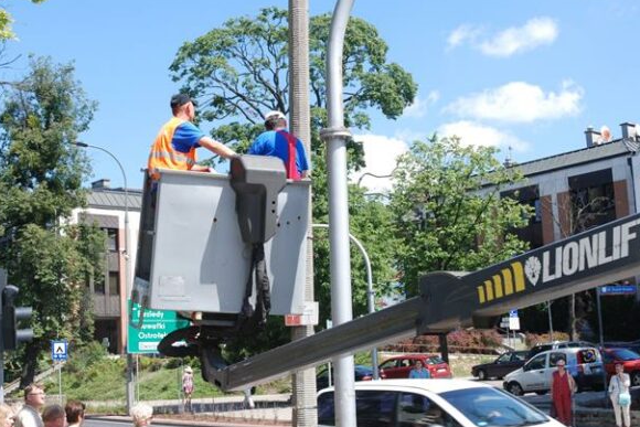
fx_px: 1096
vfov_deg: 22.0
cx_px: 270
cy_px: 242
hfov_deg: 32.5
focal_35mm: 62
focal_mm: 31
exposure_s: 1/160
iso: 100
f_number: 6.3
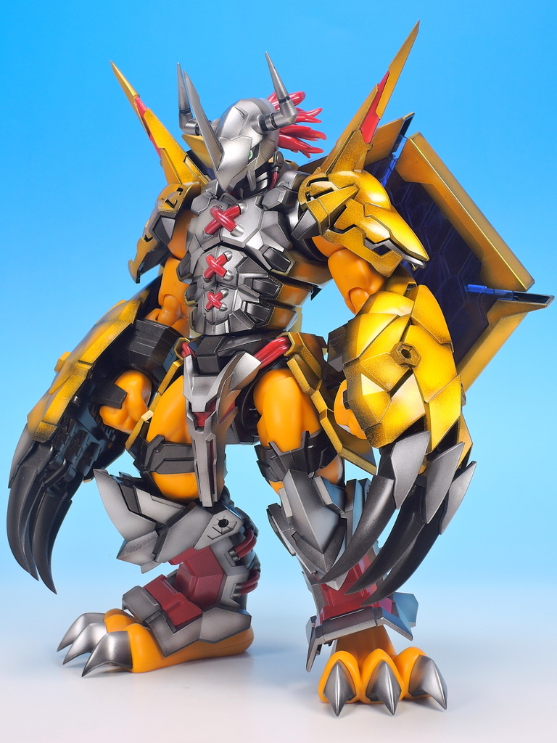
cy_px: 372
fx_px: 1609
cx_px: 278
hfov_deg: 19.6
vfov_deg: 26.0
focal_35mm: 75
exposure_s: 1/2
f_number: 5.2
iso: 80
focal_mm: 16
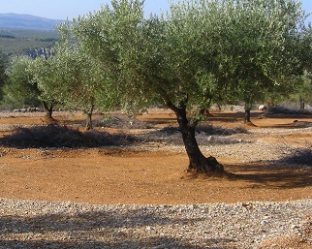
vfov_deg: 23.4
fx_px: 600
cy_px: 93
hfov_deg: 28.4
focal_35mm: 65
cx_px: 54
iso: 50
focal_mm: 6.3
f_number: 4
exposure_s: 1/330
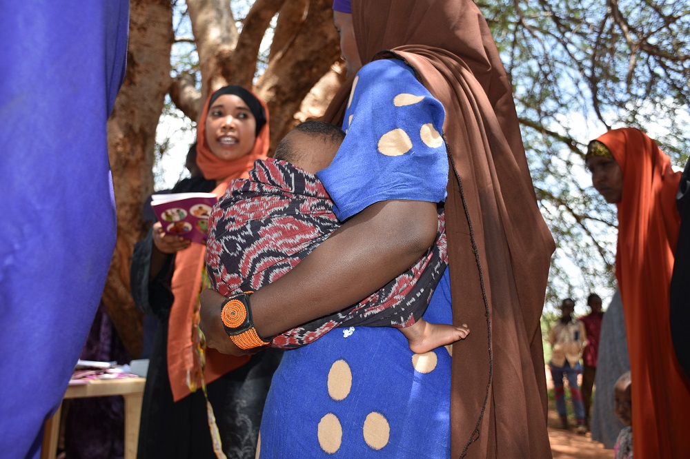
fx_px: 690
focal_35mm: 36
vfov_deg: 36.8
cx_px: 345
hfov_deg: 53.1
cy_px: 230
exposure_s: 1/250
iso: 100
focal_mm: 24
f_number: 4
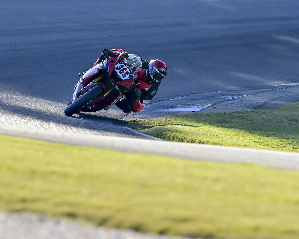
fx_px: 8441
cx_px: 177
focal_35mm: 954
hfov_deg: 2.0
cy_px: 137
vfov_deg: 1.6
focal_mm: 400
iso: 1100
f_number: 5
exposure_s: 1/1250
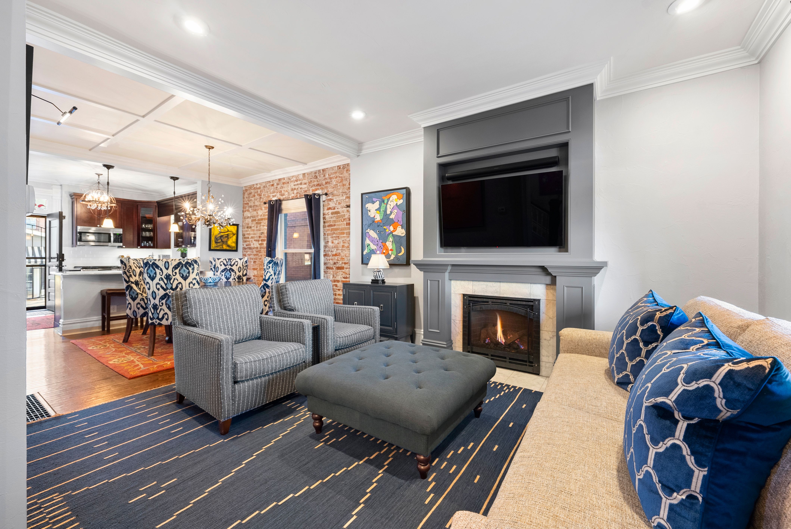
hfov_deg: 100.4
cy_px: 264
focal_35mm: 15
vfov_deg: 77.4
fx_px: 330
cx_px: 396
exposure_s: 1/2
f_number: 8
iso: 640
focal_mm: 15
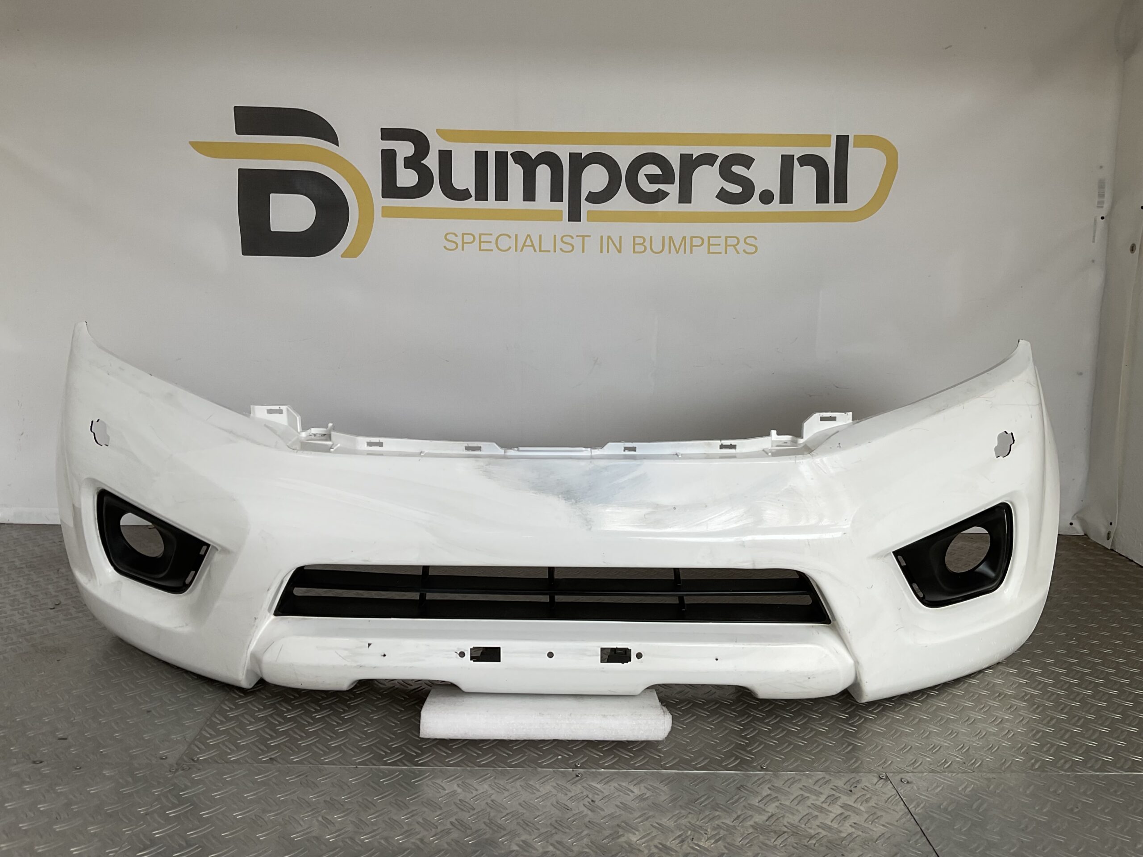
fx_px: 958
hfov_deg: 61.7
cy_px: 428
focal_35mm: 29
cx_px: 572
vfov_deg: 48.2
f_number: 1.8
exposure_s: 1/130
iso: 16
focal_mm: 3
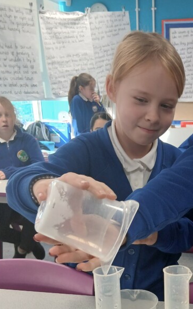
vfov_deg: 40.0
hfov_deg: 25.9
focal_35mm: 48
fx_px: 404
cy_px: 251
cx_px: 178
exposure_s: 1/50
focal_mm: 3.98
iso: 125
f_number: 1.8
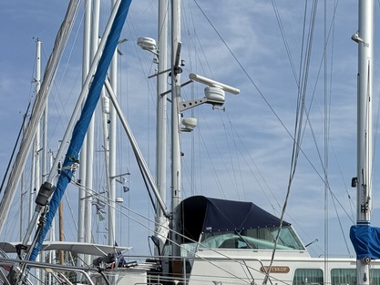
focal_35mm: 69
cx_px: 442
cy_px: 324
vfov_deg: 20.2
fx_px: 758
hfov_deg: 25.6
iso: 80
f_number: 1.78
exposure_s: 1/6173
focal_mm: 6.76
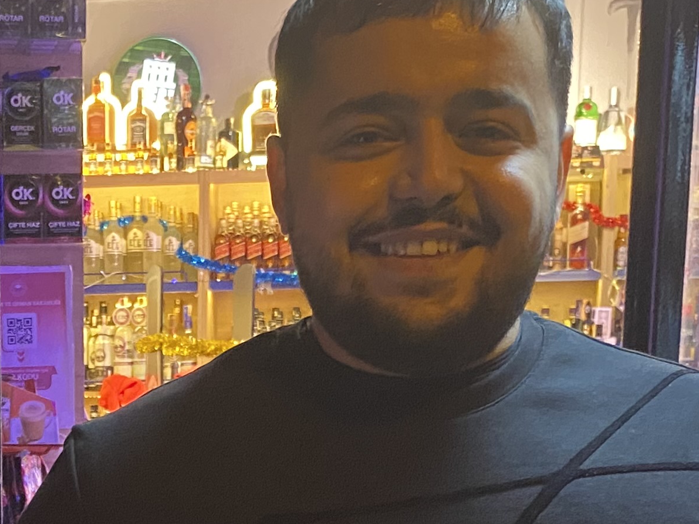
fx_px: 1777
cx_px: 35
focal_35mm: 88
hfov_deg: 21.6
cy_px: 778
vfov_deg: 15.5
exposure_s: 1/50
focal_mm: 4.25
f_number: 1.8
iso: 320
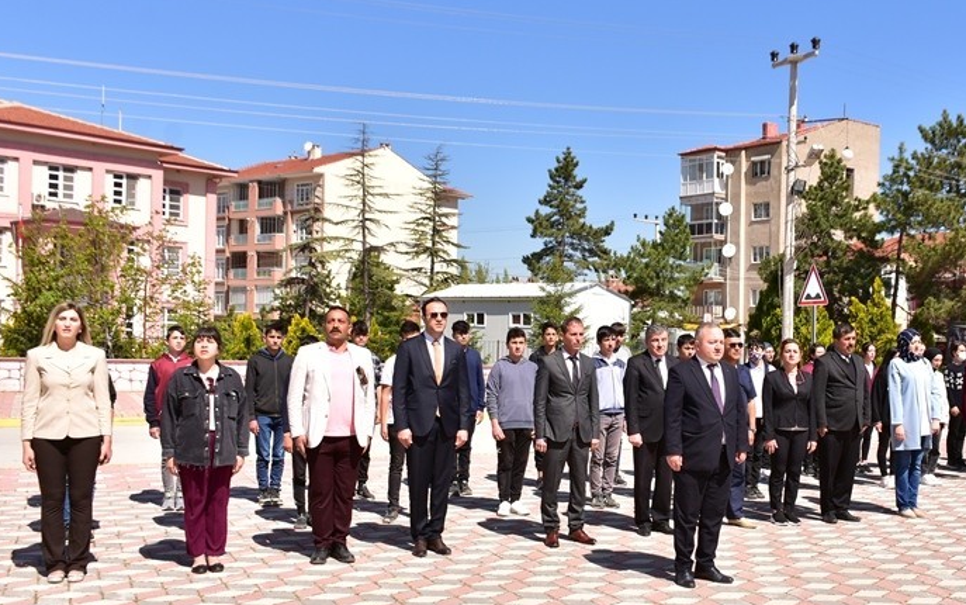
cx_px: 636
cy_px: 358
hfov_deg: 47.5
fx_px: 1080
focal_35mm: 41
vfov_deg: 31.2
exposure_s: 1/250
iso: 100
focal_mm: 18
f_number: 8
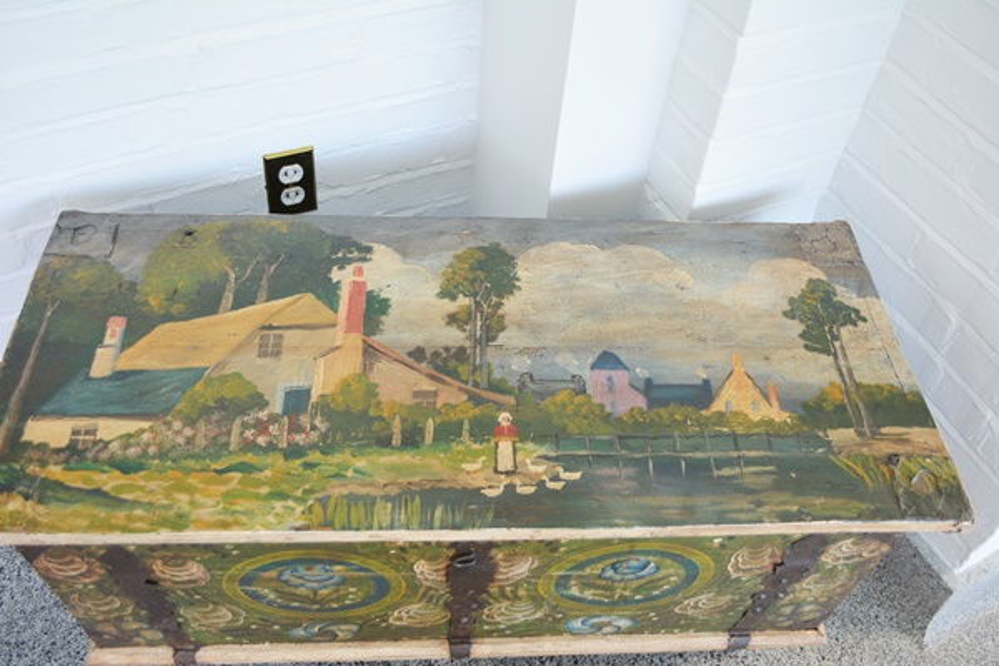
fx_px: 916
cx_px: 500
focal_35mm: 33
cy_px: 333
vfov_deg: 40.0
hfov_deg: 57.2
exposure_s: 1/60
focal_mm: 22
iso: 400
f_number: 4
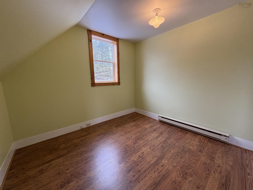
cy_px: 95
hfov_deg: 102.1
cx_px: 126
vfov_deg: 85.7
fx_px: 102
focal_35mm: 14
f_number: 2.2
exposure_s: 1/60
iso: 200
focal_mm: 2.22
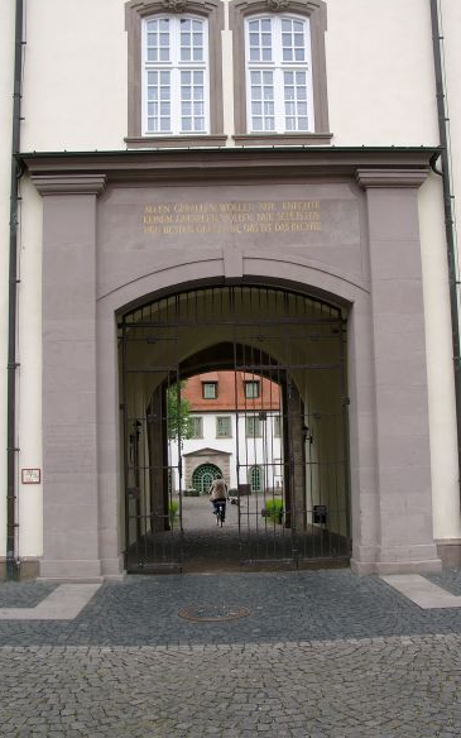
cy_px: 369
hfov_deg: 34.4
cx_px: 260
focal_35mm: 37
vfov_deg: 52.7
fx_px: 744
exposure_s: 1/307
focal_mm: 7.13
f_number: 4
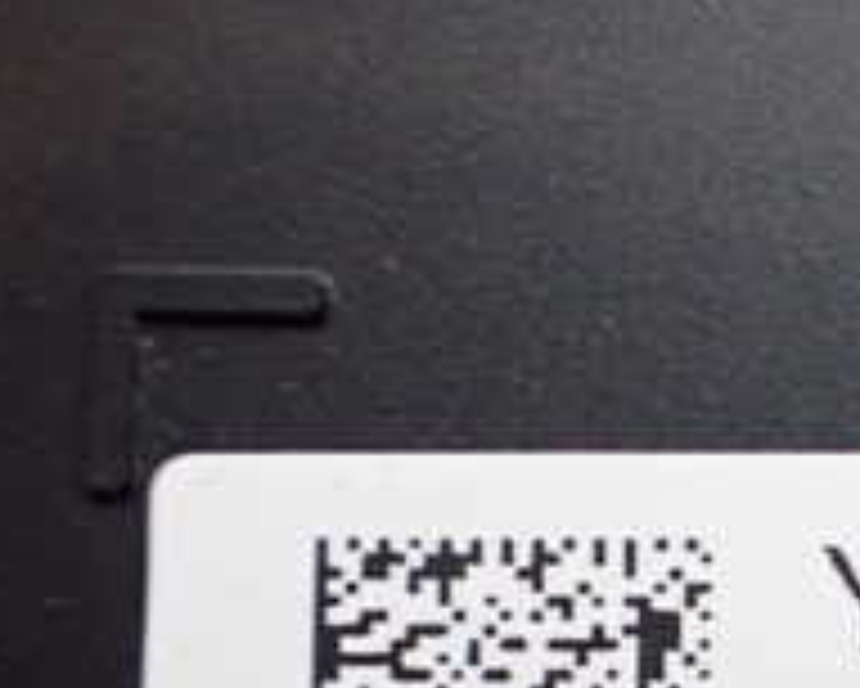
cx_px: 1324
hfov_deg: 18.3
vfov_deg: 16.3
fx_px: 2343
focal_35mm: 92
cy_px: 710
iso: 800
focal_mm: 5.4
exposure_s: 1/50
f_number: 2.3
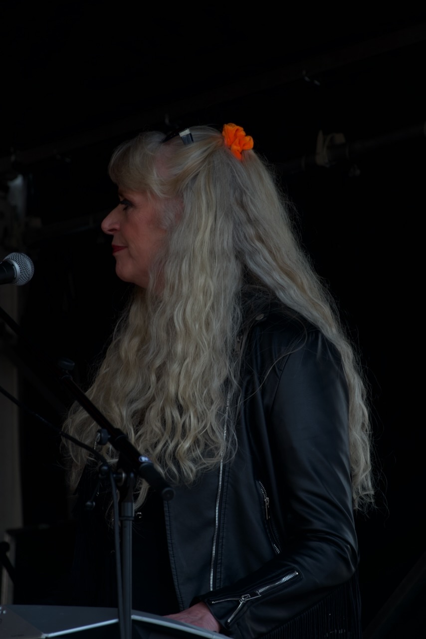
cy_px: 320
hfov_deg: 5.0
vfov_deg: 7.4
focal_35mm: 277
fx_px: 4914
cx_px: 213
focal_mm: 101.58
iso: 100
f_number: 4
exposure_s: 1/160
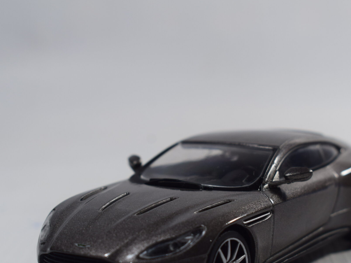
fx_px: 1052
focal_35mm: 104
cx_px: 203
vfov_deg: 14.2
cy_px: 186
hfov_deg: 18.9
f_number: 8
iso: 400
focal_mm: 45
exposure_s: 1/60
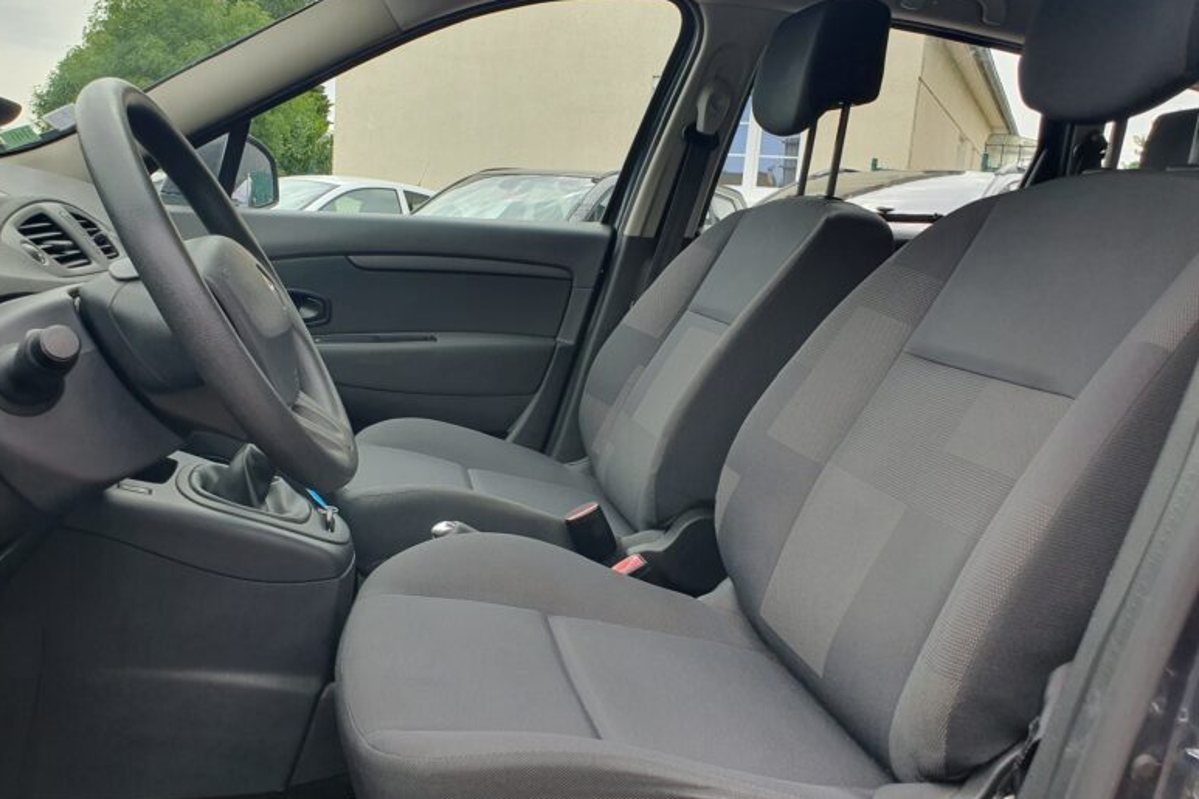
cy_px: 386
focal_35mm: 28
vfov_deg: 46.4
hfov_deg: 65.5
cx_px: 603
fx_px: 932
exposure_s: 1/303
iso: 50
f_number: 2.4
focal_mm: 4.32
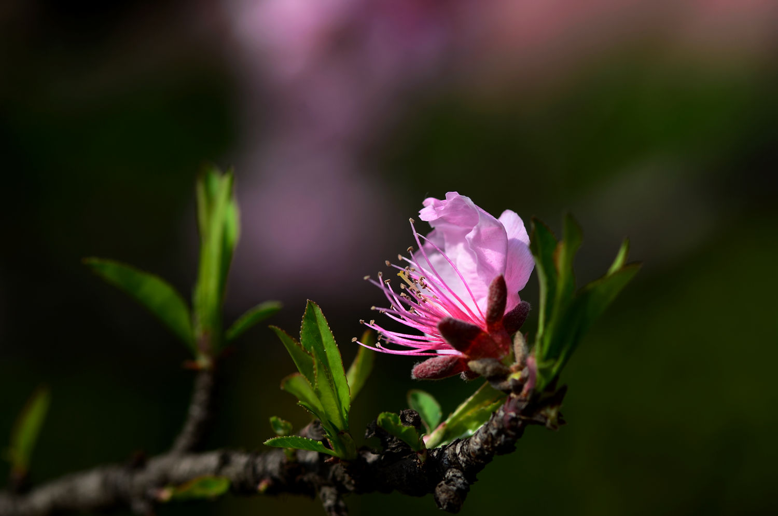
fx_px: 3397
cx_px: 389
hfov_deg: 13.1
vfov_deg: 8.7
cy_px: 258
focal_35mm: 158
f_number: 5.6
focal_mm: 105
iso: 100
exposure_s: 1/350
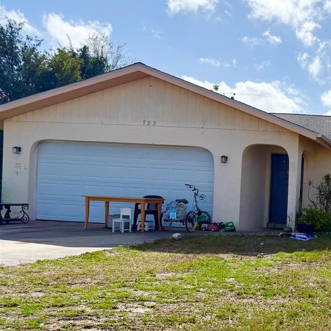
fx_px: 552
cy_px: 216
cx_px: 397
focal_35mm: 51
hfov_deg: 28.9
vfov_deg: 33.2
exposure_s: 1/10309
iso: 80
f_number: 1.78
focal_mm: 6.76
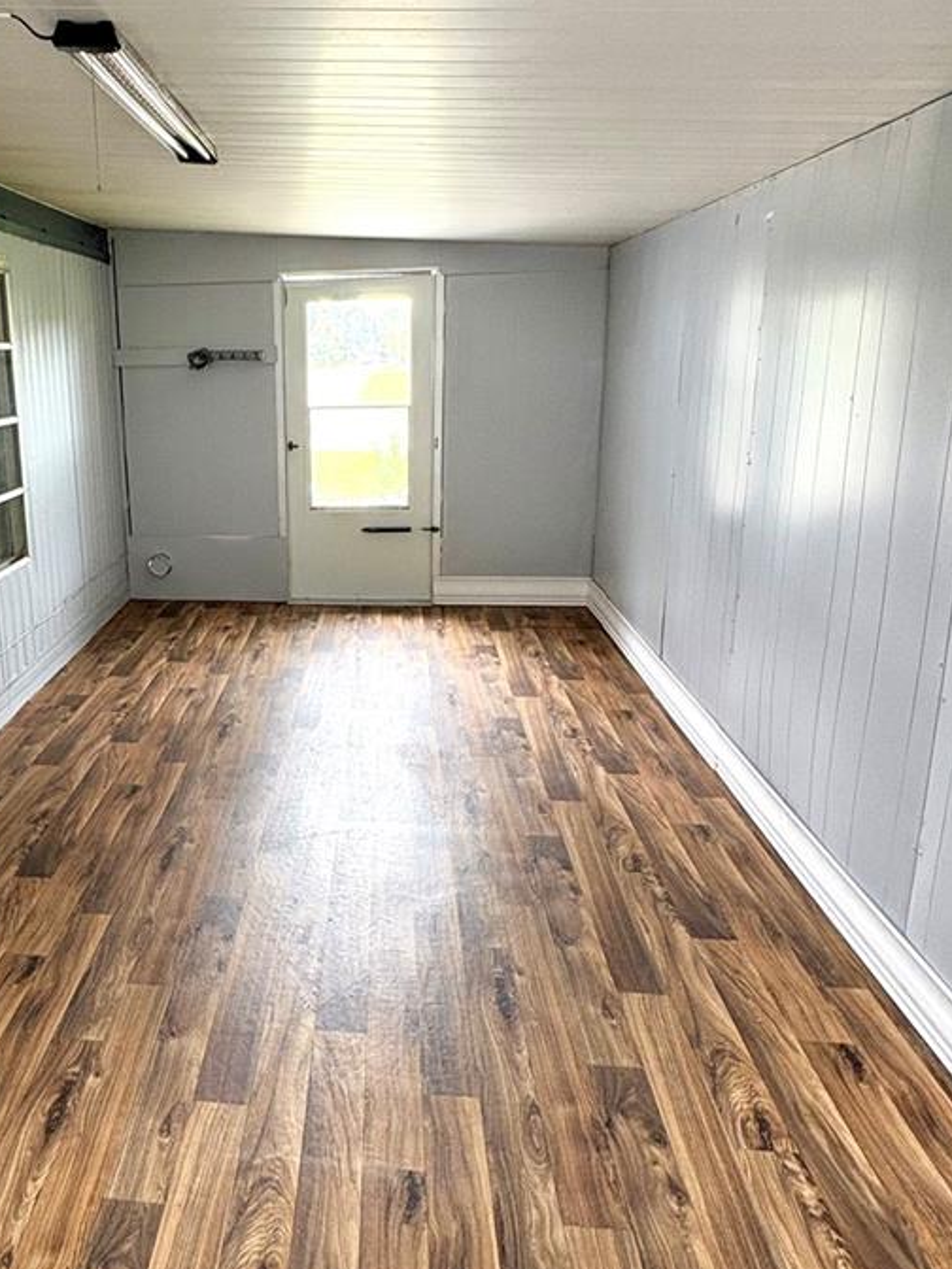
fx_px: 917
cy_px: 557
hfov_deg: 53.3
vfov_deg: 69.1
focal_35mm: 25
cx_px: 281
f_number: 2.2
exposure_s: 1/99
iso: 250
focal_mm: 2.22
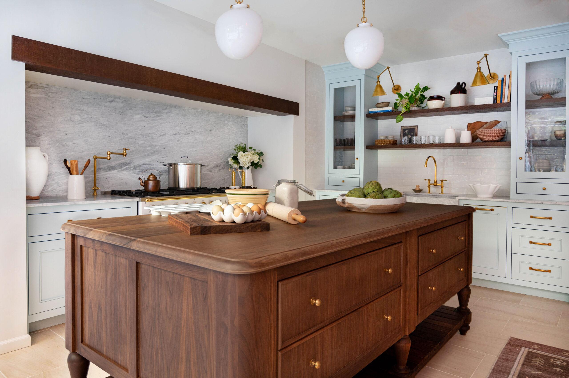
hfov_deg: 70.5
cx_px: 284
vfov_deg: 50.3
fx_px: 403
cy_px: 189
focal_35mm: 26
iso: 640
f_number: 4
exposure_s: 1/6
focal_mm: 25.5
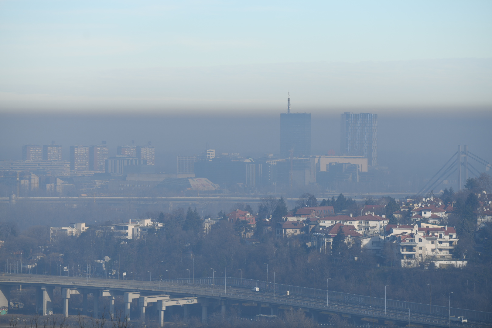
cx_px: 246
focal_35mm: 200
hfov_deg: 10.3
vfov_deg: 6.9
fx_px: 2733
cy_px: 164
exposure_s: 1/800
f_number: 4.5
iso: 100
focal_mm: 200
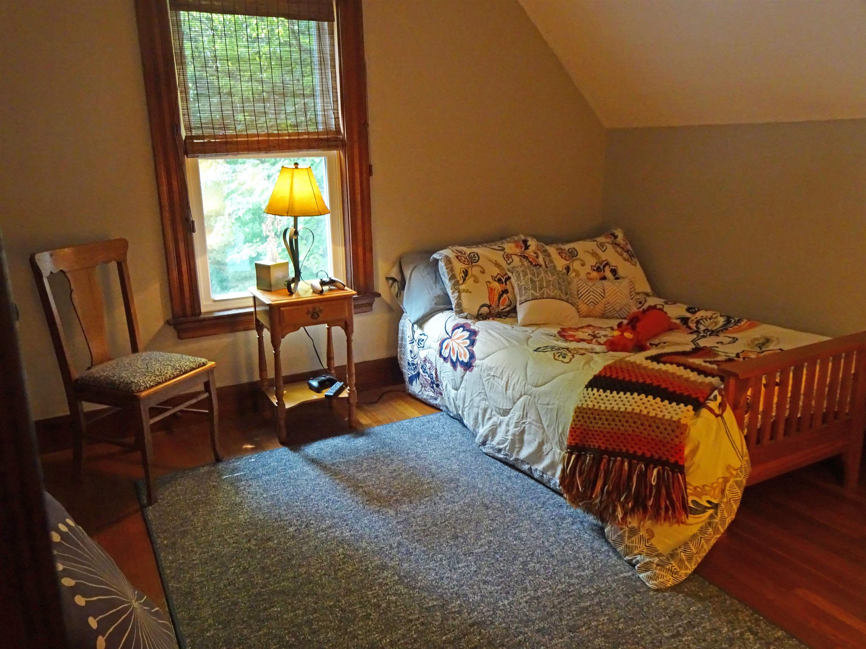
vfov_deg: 53.1
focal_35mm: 26
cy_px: 324
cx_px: 433
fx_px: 650
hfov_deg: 67.3
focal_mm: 4.45
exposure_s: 1/30
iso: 500
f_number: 3.5
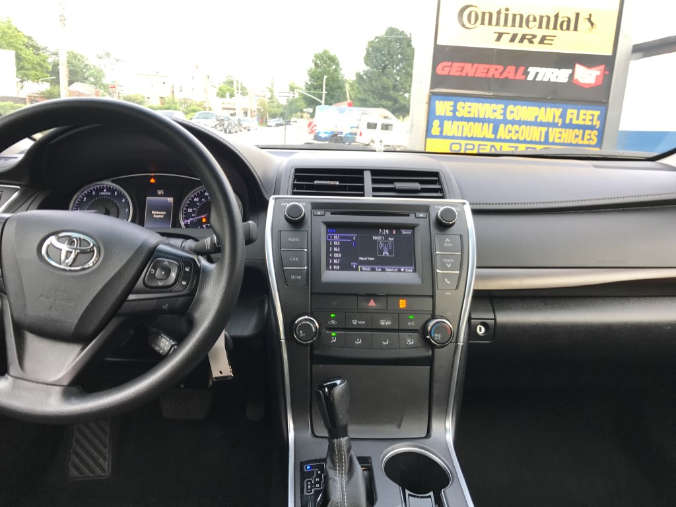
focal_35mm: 28
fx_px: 547
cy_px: 254
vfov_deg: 49.7
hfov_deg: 63.4
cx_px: 338
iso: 25
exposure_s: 1/40
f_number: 1.8
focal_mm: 3.99
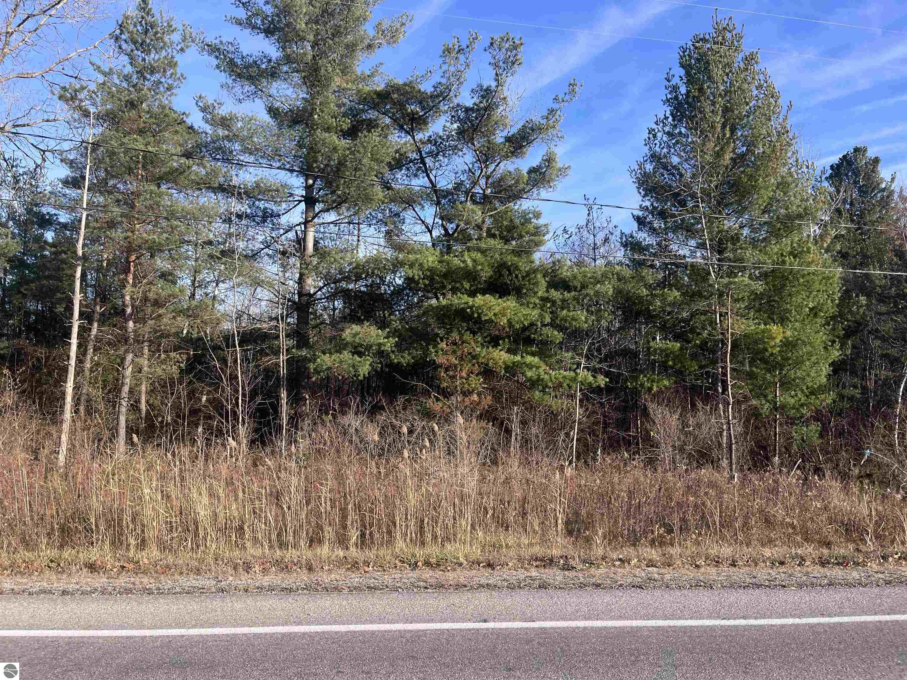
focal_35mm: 26
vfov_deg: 53.1
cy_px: 340
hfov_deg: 67.3
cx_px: 454
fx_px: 681
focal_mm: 5.1
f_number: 1.6
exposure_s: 1/1279
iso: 50
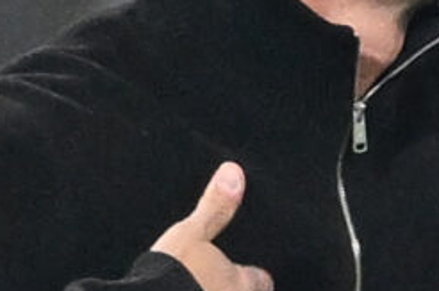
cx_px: 346
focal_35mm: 1740
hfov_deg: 1.2
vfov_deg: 0.8
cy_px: 144
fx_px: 21177
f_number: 4.5
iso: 3200
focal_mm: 400
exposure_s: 1/800
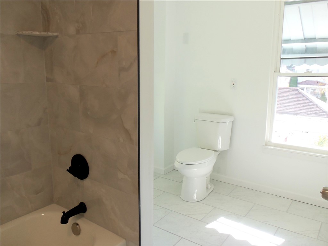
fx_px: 265
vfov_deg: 49.7
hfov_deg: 63.4
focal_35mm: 28
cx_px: 164
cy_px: 123
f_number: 3.3
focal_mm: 5.1
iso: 80
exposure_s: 1/60
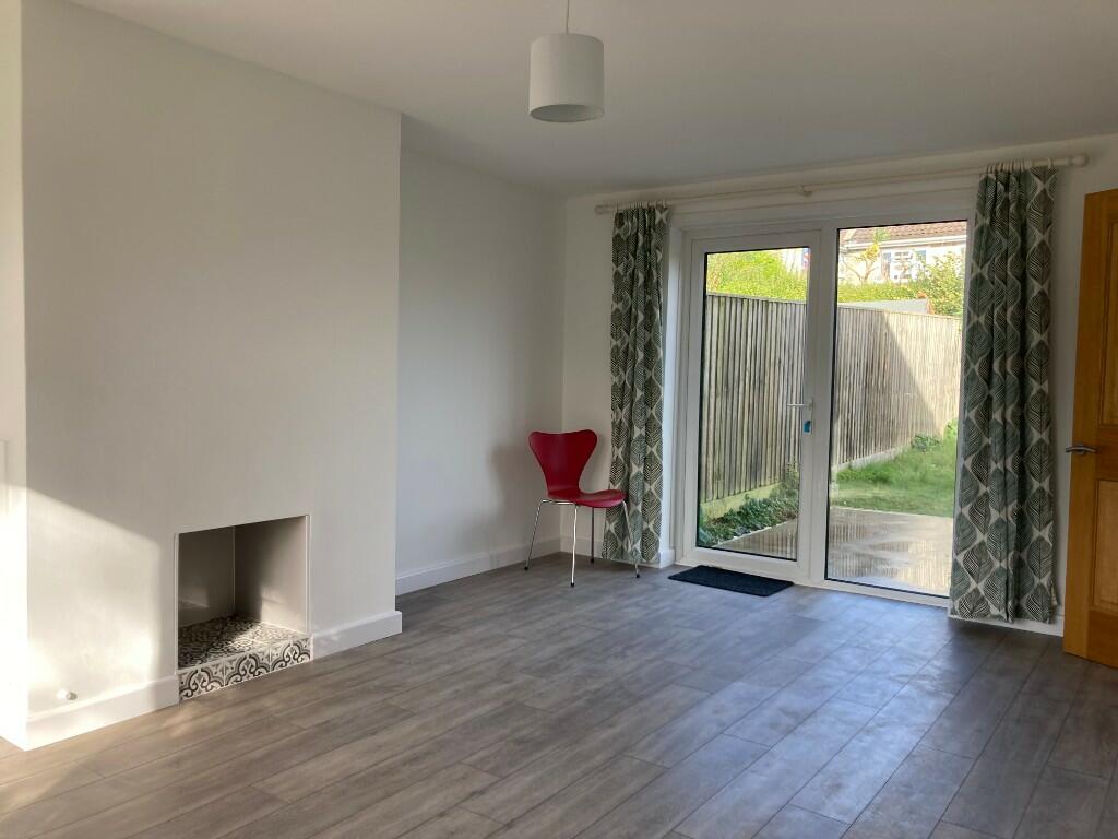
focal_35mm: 28
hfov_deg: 63.4
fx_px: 904
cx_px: 559
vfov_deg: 49.7
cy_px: 420
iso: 25
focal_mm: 3.99
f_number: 1.8
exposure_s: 1/122
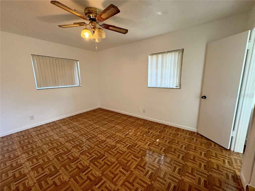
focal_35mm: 14
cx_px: 128
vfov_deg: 85.7
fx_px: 103
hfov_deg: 102.1
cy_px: 96
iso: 250
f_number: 2.2
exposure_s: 1/60
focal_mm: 2.22
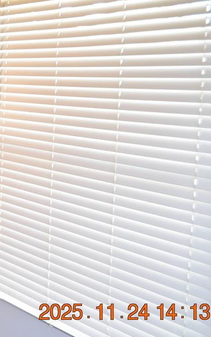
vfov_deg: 53.4
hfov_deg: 26.5
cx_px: -103
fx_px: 322
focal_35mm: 35
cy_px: 94
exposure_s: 1/45
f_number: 3.5
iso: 800
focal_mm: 10
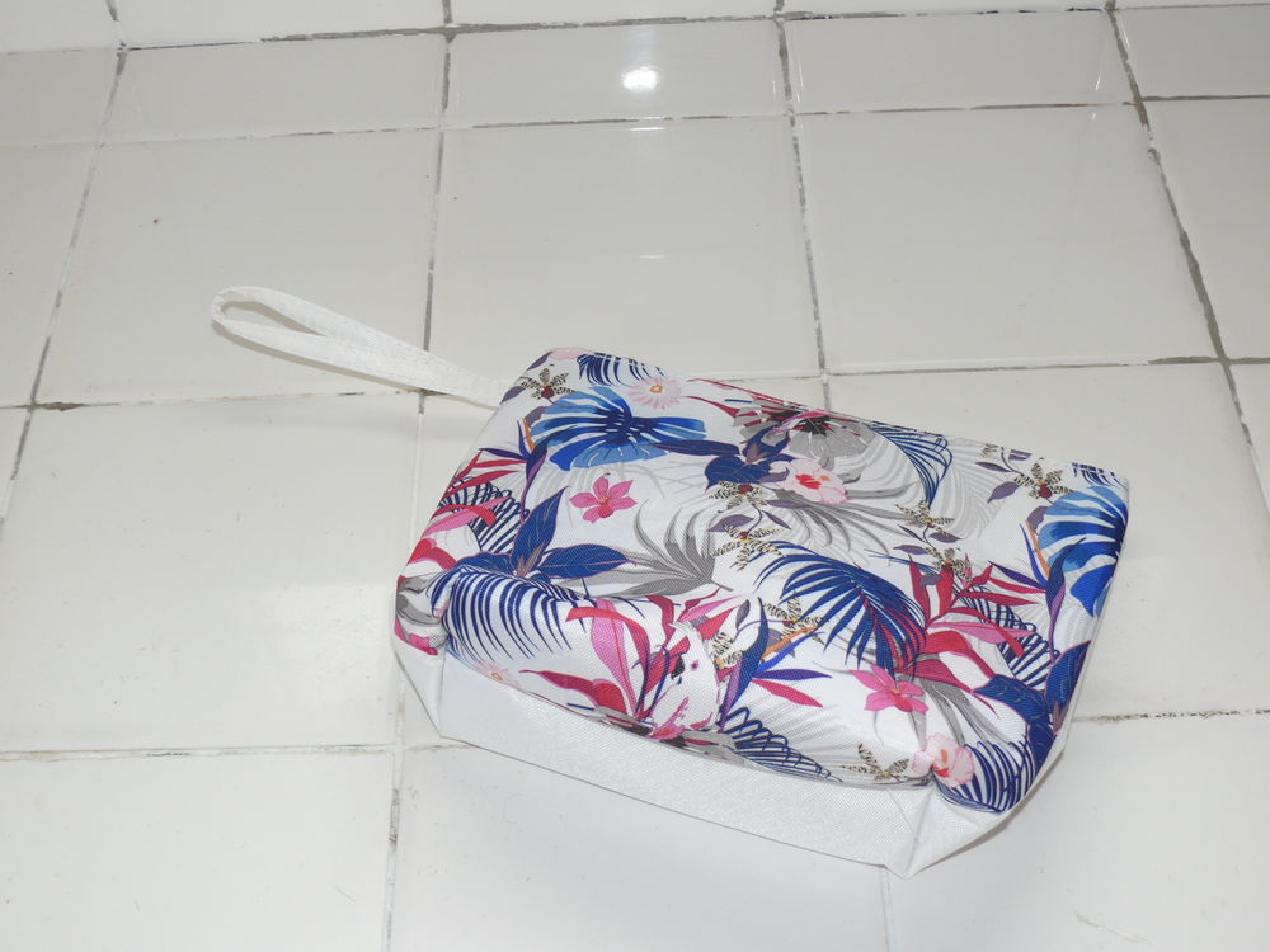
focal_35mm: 48
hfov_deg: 39.7
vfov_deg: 30.3
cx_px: 635
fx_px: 1761
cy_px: 476
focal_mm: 9.3
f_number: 3.2
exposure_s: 1/30
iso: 100
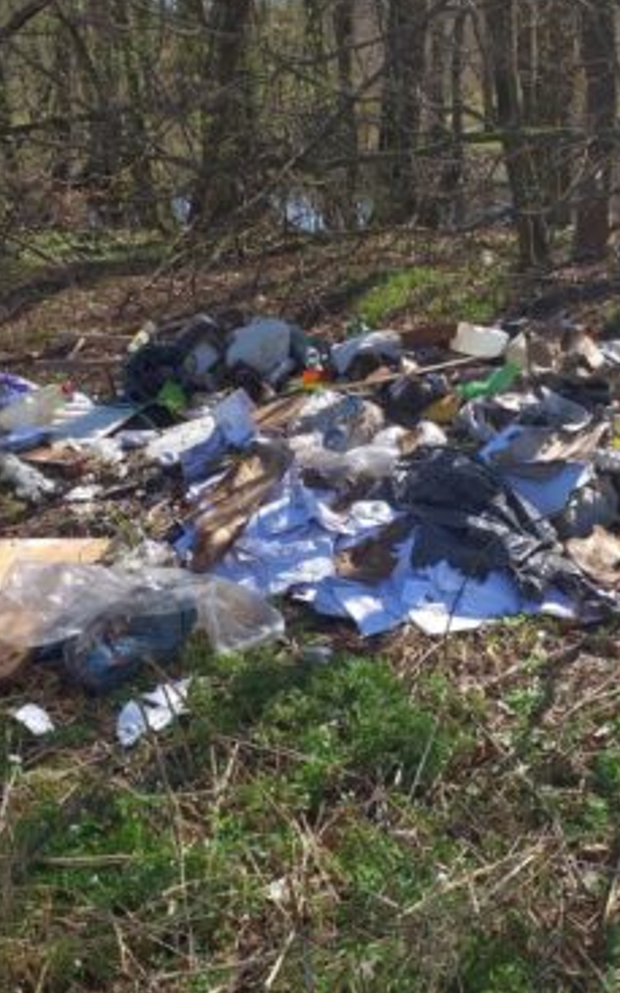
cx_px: 330
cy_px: 491
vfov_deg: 50.4
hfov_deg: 32.7
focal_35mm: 39
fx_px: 1056
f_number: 1.9
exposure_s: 1/784
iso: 40
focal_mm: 3.6
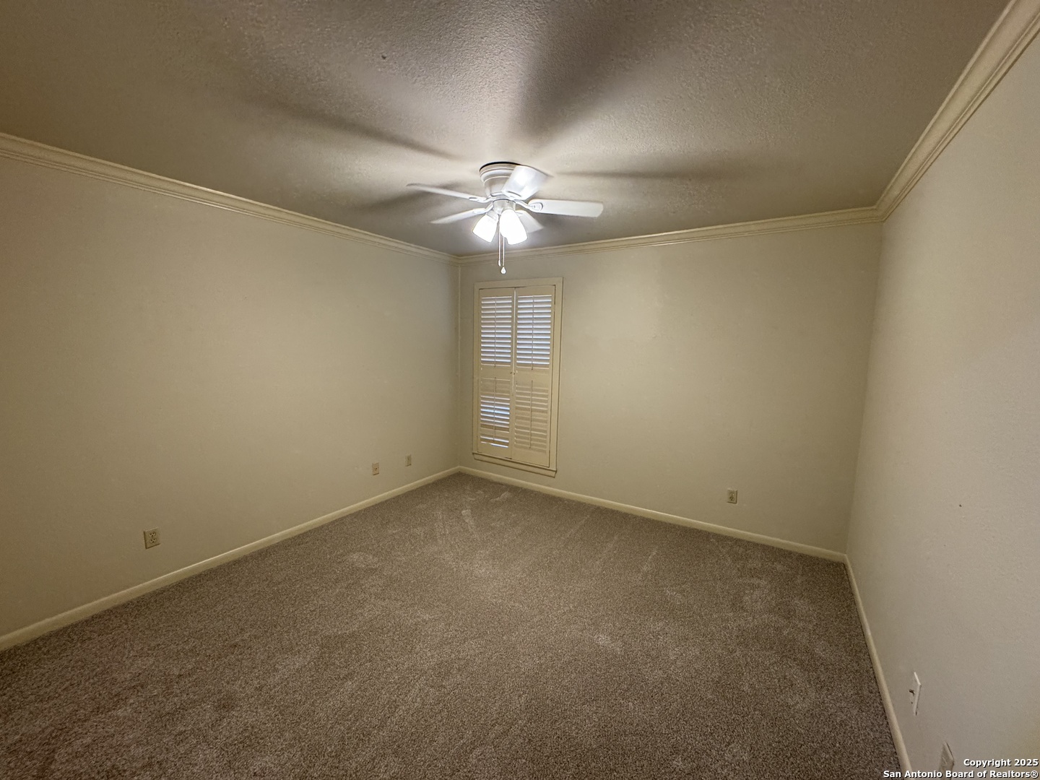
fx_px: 421
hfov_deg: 102.1
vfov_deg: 85.7
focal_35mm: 14
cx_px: 520
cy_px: 390
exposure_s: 1/60
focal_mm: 2.22
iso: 320
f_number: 2.2
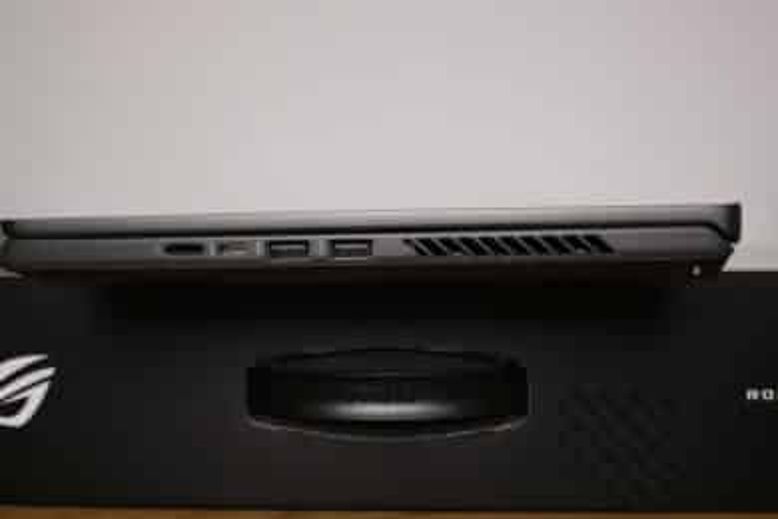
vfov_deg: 34.2
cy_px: 260
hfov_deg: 49.6
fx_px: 843
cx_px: 389
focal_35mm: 39
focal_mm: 25.7
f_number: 8
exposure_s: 1/45
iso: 320
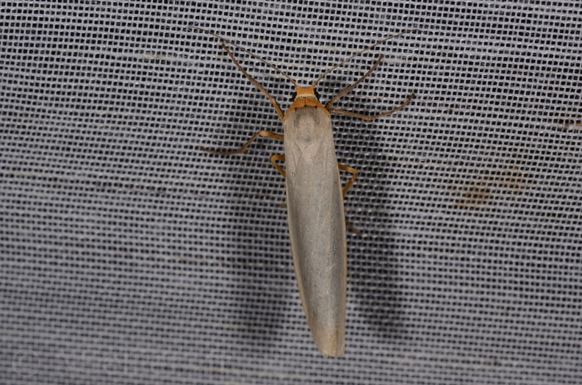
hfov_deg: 16.1
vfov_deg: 10.7
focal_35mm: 128
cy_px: 192
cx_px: 291
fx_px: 2056
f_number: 25
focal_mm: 85
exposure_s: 1/60
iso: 100
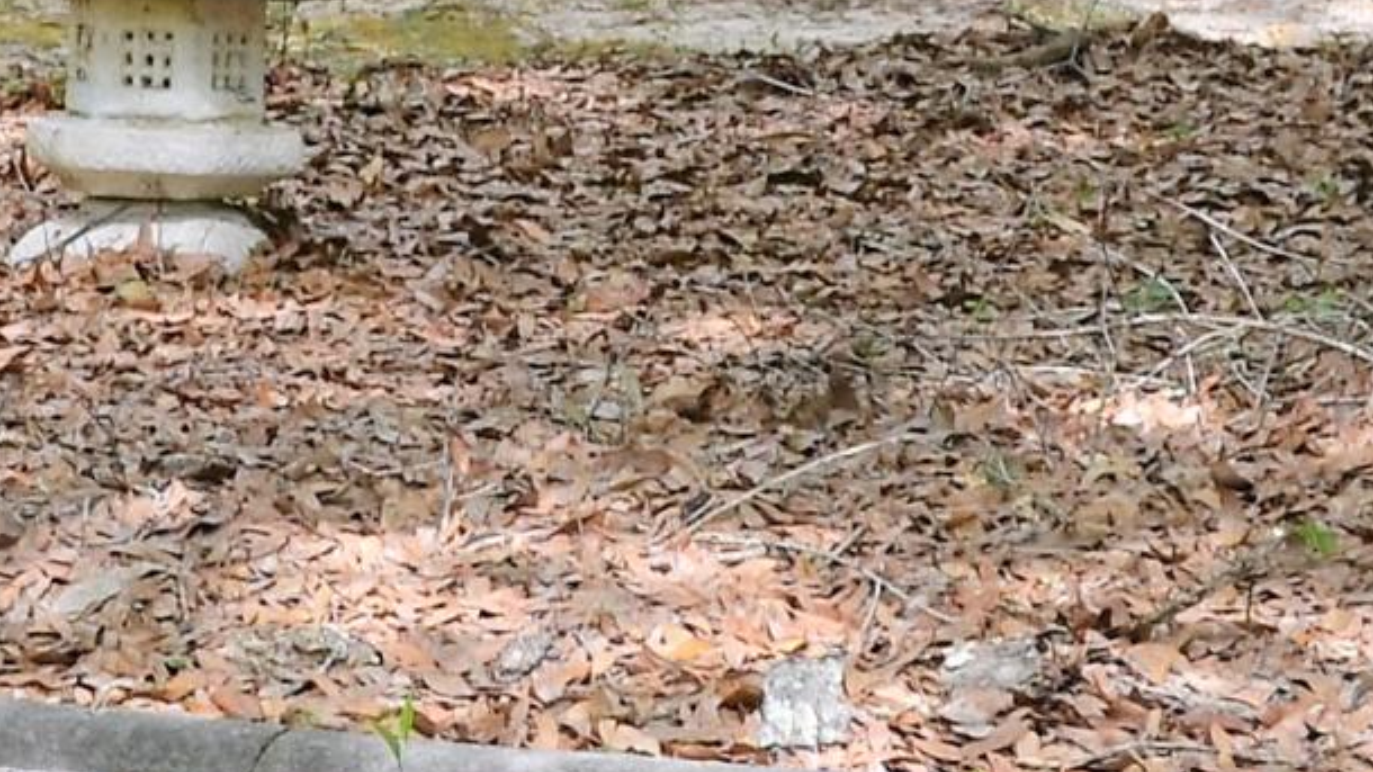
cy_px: -1304
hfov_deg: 12.5
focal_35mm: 170
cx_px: -56
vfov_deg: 6.6
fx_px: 6189
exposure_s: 1/125
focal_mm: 22
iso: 100
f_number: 5.6
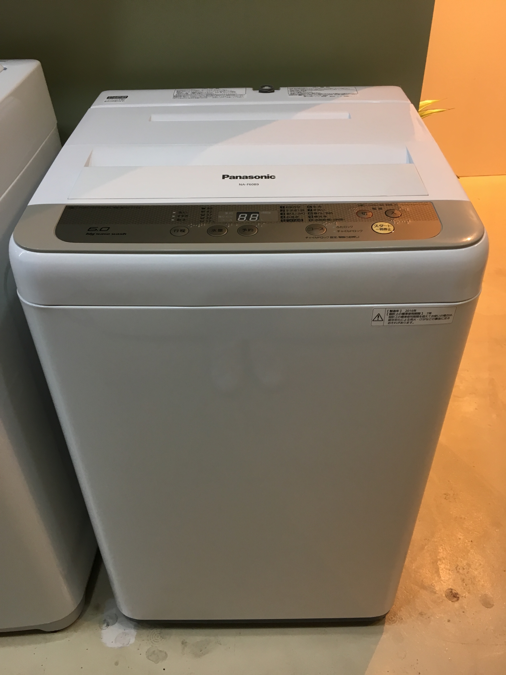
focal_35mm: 29
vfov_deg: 61.7
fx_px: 565
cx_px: 253
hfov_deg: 48.2
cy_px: 338
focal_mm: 4.15
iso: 80
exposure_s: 1/33
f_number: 2.2
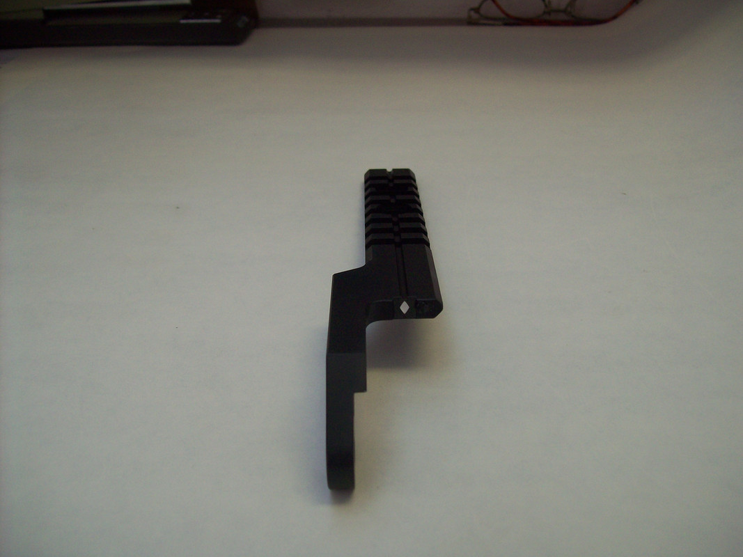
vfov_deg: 39.6
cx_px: 372
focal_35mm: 36
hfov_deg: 51.4
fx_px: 773
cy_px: 278
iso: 80
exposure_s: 1/64
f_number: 2.7
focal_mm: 6
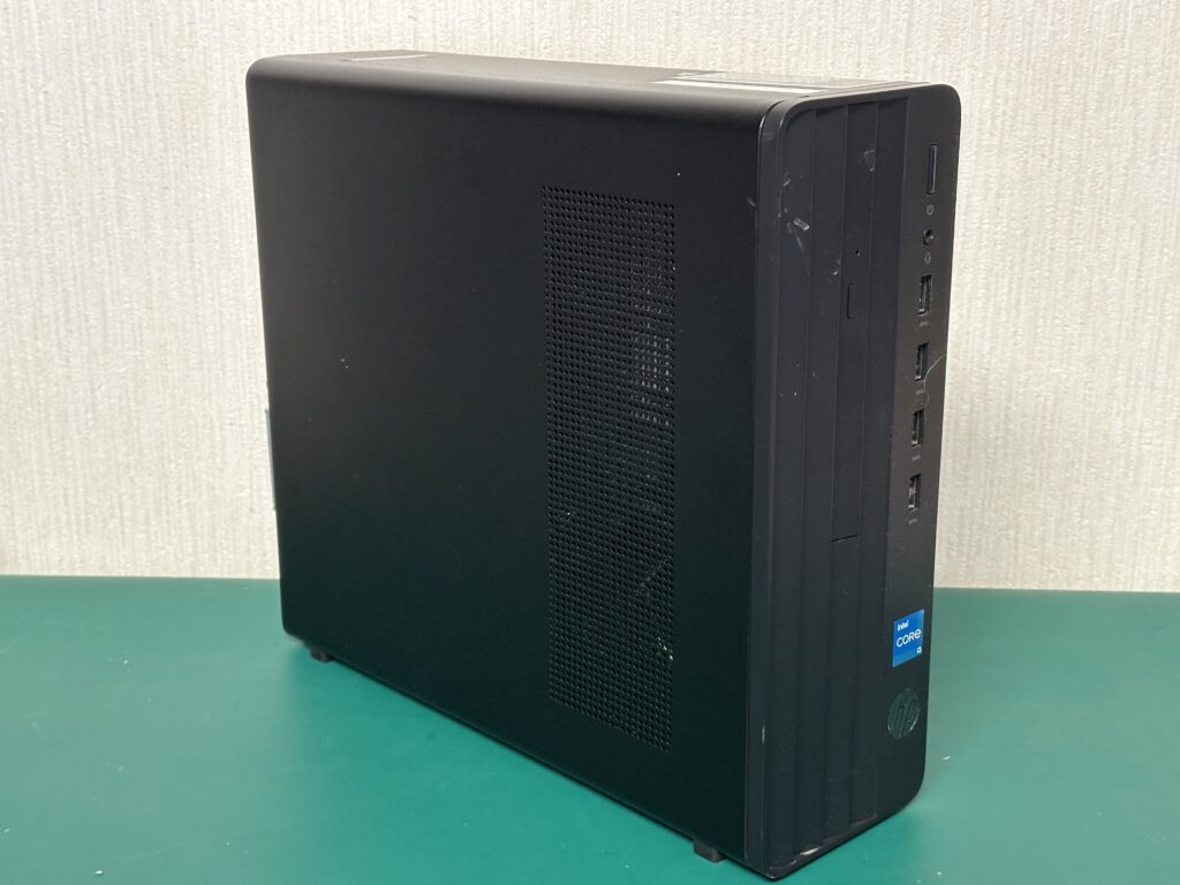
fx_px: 1636
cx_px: 590
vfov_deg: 30.3
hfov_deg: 39.7
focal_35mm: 48
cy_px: 442
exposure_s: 1/25
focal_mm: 6.86
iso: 400
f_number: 1.78
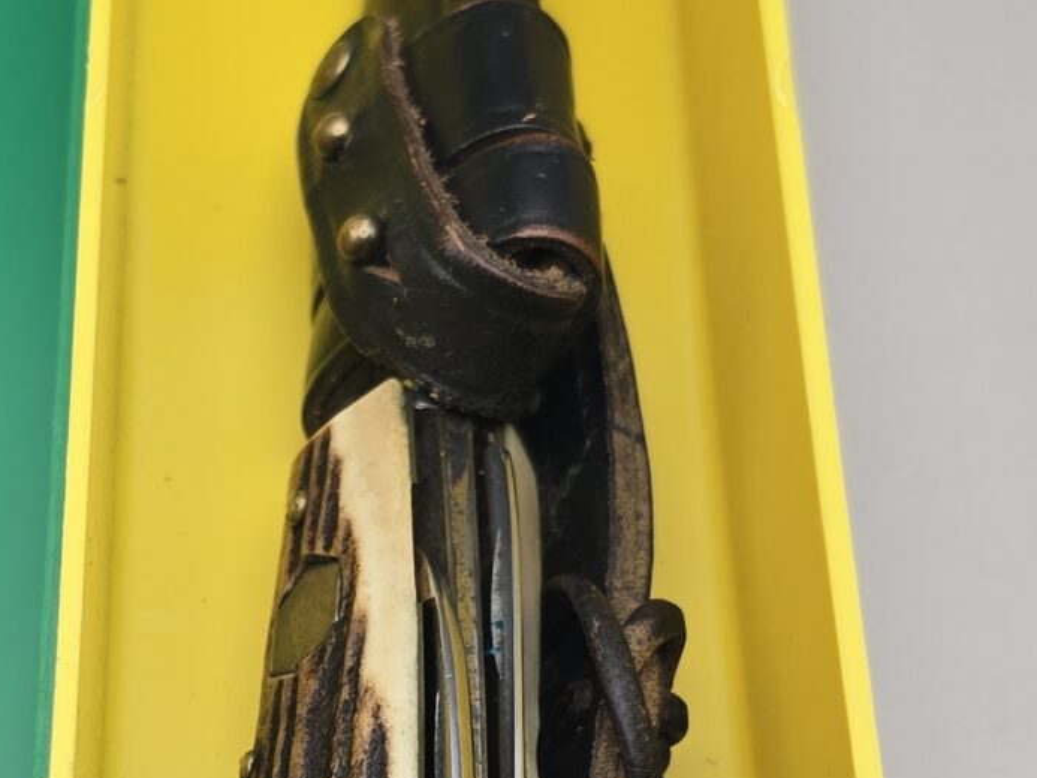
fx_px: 2547
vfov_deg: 17.2
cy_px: 681
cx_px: 201
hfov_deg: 22.7
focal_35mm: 85
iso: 32
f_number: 1.7
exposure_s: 1/60.7
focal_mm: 6.3
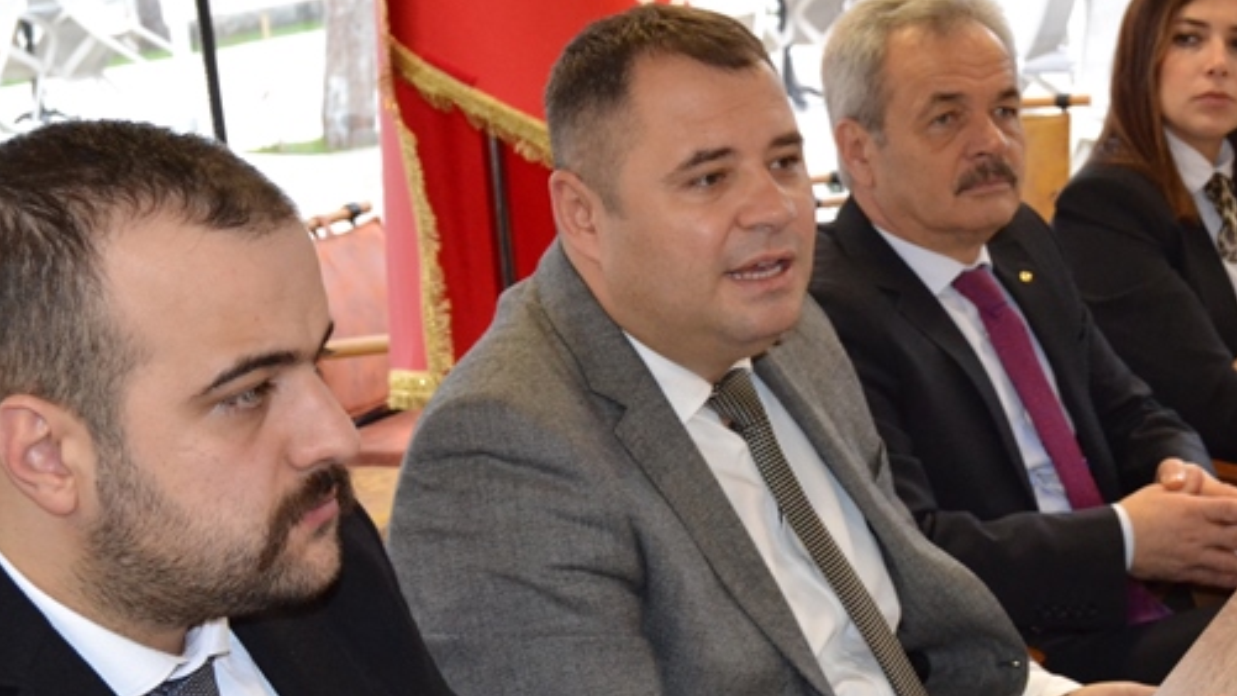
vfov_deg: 15.5
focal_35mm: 78
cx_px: 827
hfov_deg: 27.1
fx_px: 2553
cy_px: 495
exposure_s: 1/60
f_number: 4.2
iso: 2200
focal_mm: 31
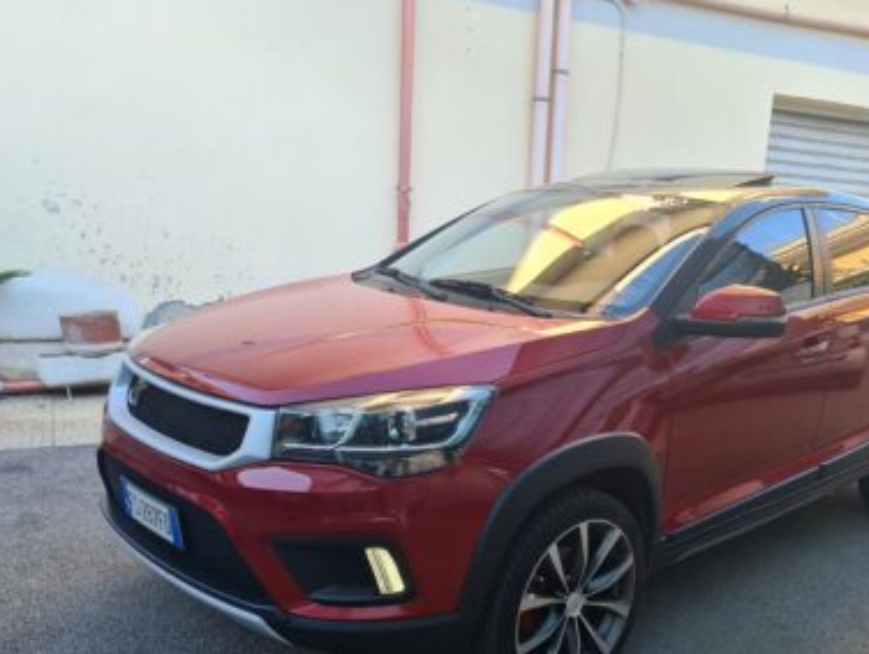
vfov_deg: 41.6
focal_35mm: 34
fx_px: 855
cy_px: 401
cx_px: 541
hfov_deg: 53.3
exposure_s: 1/100
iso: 50
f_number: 1.8
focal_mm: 7
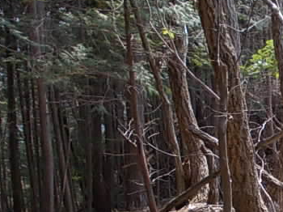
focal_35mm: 82
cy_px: 182
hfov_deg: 22.0
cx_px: 344
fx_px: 670
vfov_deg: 17.8
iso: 100
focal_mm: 4
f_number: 2.7
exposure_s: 1/250
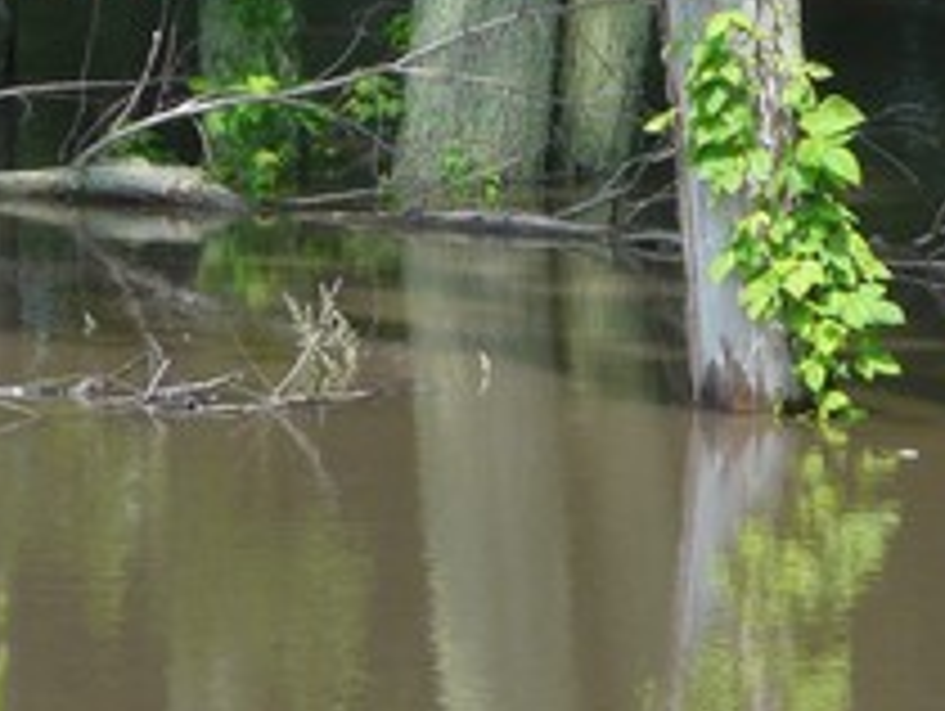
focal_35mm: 525
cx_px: 882
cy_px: 202
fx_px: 14349
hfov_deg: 3.8
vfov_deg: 2.8
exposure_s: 1/250
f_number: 4
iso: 125
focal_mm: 22.6
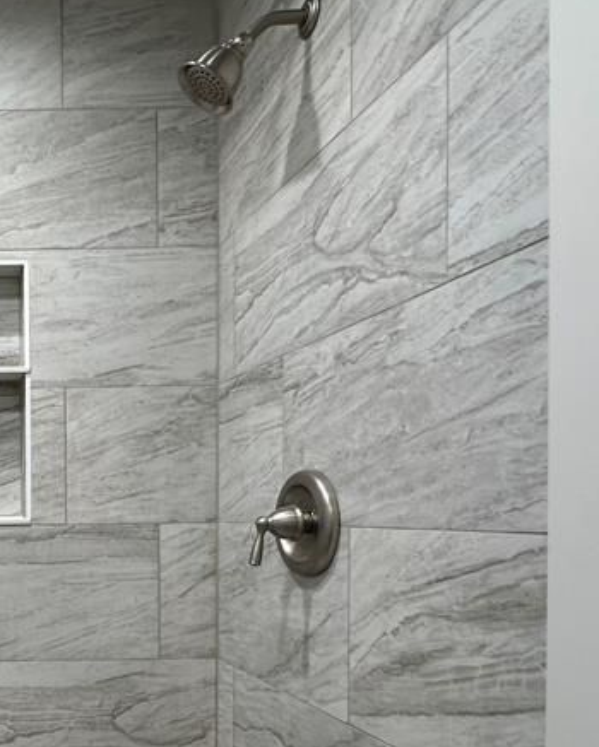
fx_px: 709
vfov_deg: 53.9
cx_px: -82
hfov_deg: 37.3
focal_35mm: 32
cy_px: 528
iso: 160
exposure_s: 1/120
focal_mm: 2.22
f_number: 2.2
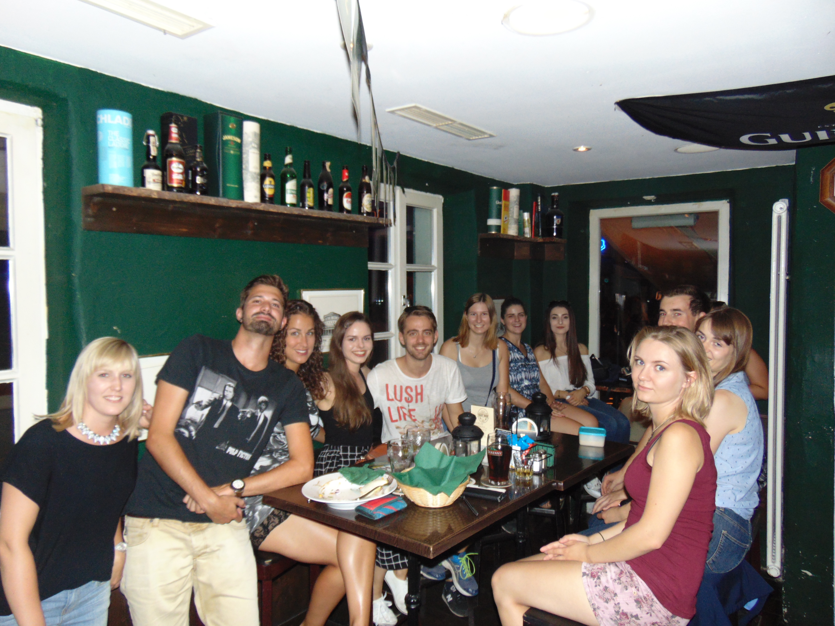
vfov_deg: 54.9
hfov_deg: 69.4
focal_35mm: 25
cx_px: 418
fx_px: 603
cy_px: 313
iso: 200
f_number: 3
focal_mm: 4.5
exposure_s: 1/30
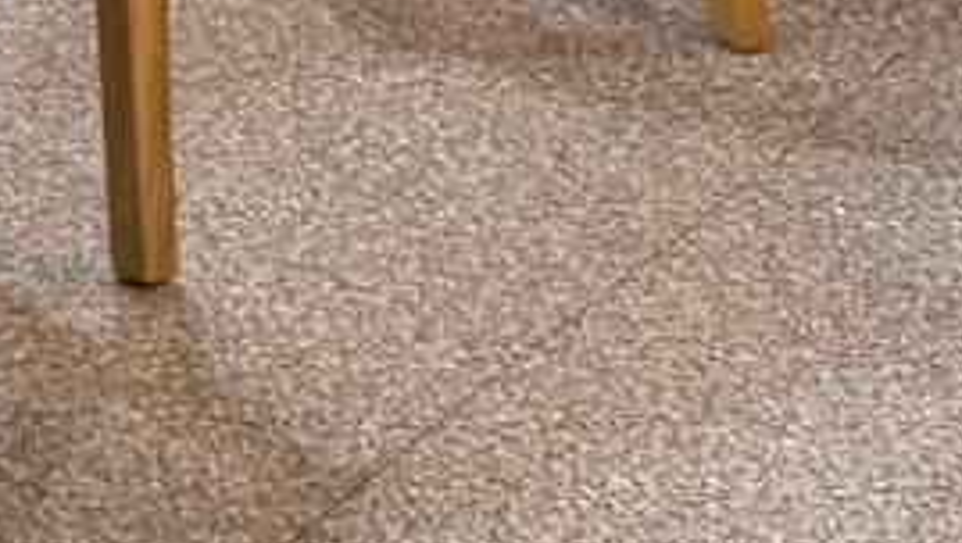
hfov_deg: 10.3
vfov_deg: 6.2
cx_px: -1473
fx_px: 4520
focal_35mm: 177
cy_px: -1275
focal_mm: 6.76
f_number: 1.78
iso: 125
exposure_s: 1/60
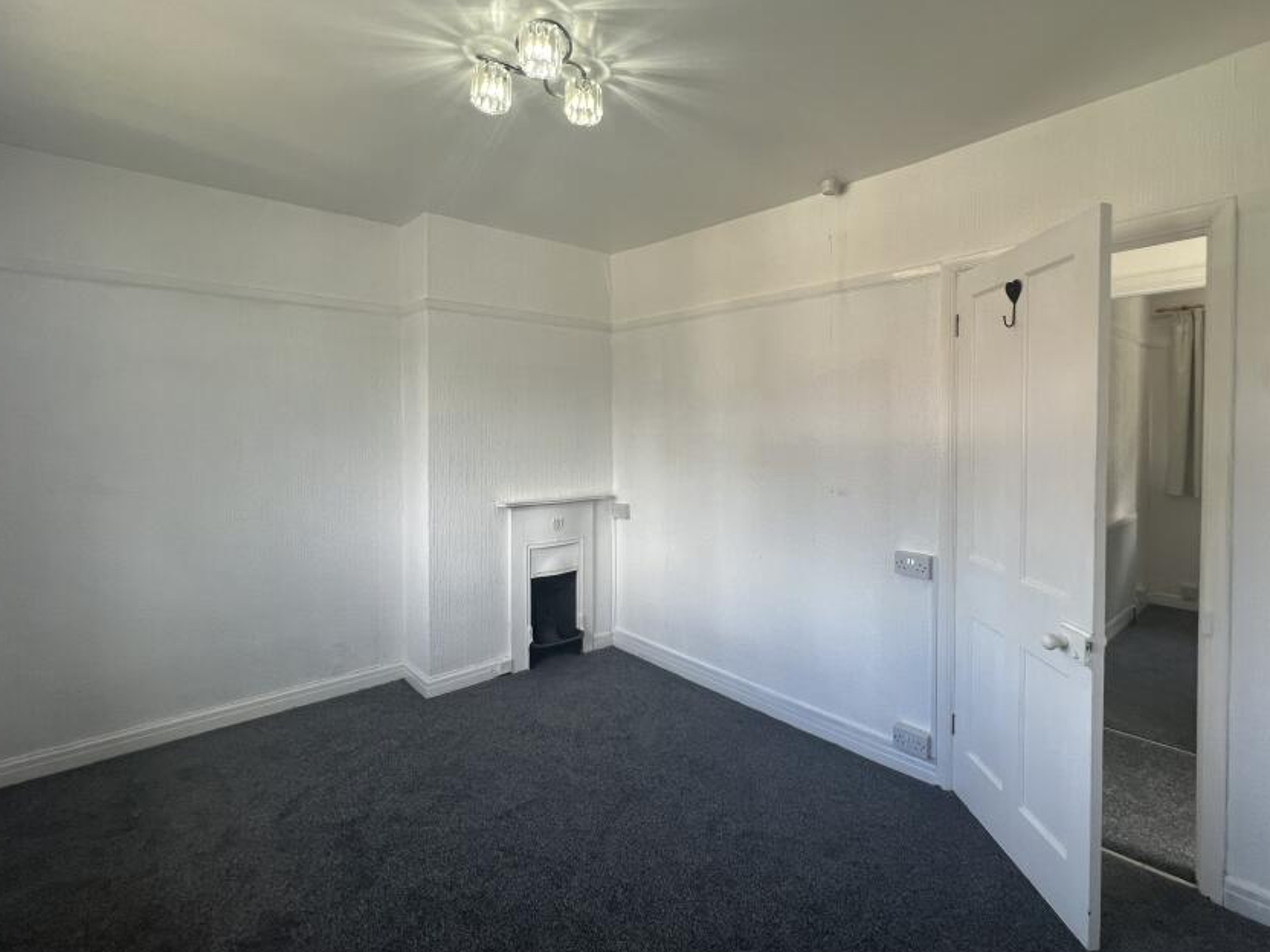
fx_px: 587
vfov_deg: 78.0
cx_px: 737
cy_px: 436
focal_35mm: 16
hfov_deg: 93.7
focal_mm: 1.57
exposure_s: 1/100
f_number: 1.8
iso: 50
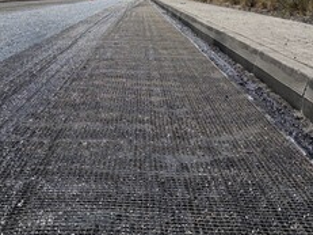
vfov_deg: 31.3
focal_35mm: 45
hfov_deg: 41.8
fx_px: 407
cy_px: 46
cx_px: 118
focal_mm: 5.96
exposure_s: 1/4854
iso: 50
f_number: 1.6
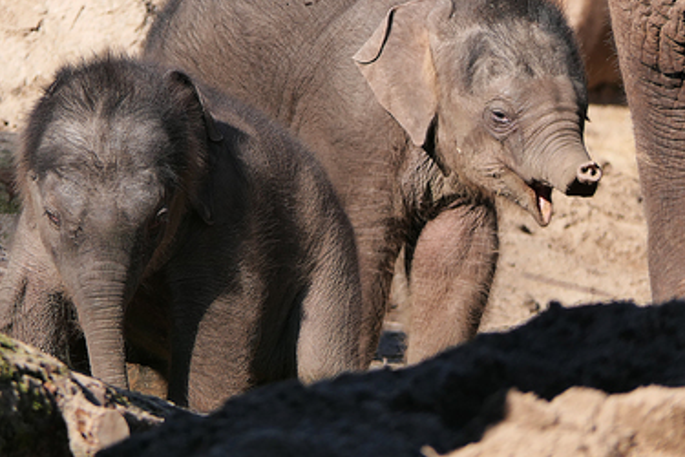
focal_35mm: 589
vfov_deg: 2.3
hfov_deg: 3.5
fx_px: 11206
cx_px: 292
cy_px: 180
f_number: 4.5
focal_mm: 176
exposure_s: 1/500
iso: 125
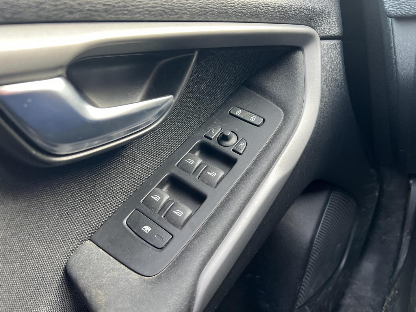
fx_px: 312
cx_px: 208
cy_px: 156
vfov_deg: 53.1
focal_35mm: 26
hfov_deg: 67.3
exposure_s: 1/71
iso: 125
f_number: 1.5
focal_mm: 5.7
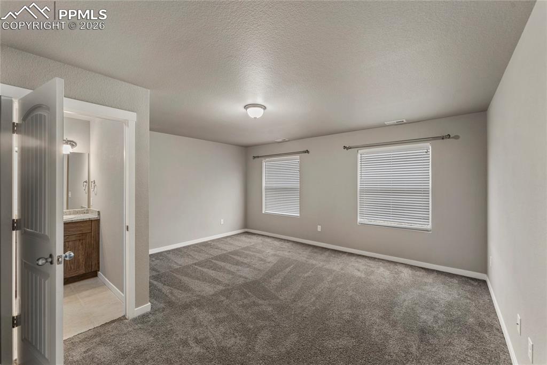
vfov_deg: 81.2
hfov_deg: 104.3
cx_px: 274
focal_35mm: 14
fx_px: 213
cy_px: 182
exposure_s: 1/40
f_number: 8
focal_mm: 14
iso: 800
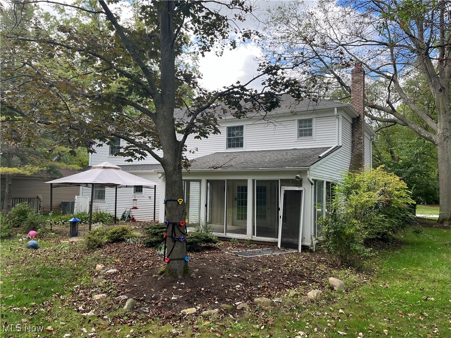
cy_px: 169
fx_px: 339
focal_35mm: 26
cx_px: 226
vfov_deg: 53.1
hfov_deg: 67.3
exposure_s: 1/705
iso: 50
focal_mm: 5.1
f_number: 1.6
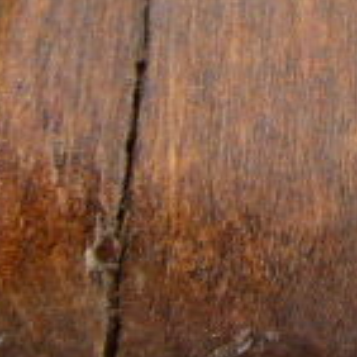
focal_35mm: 100
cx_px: 732
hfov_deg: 14.3
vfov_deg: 17.2
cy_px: 38
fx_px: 1167
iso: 200
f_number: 3.3
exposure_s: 1/250
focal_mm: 4.3
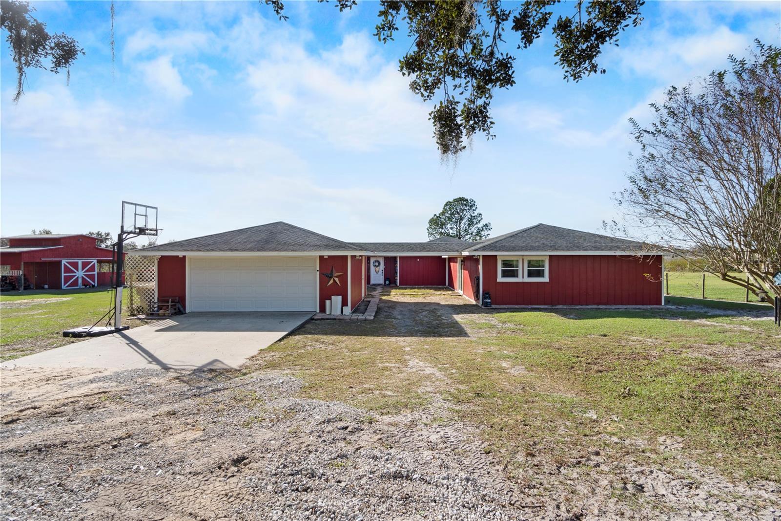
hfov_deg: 90.0
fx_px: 390
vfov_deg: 67.4
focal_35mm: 18
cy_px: 260
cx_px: 390
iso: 100
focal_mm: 12
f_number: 8
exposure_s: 1/60
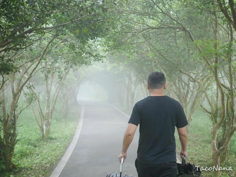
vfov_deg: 29.1
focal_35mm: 50
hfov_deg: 38.2
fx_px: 341
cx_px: 118
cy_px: 88
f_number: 1.6
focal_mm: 25
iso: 200
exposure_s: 1/160
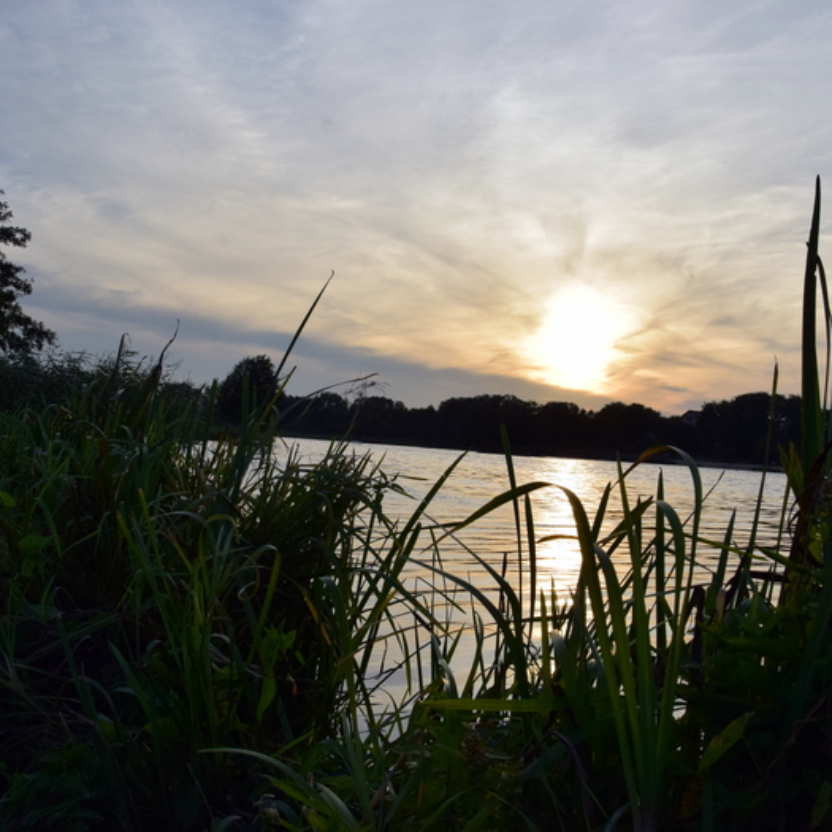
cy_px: 415
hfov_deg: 47.1
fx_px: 952
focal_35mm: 35
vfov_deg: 47.2
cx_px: 371
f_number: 11
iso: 320
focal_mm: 18
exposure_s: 1/500
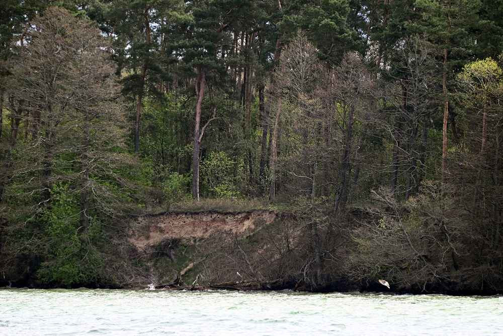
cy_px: 168
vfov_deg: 4.6
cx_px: 252
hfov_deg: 6.9
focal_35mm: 300
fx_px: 4192
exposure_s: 1/800
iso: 400
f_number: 5.6
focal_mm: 300
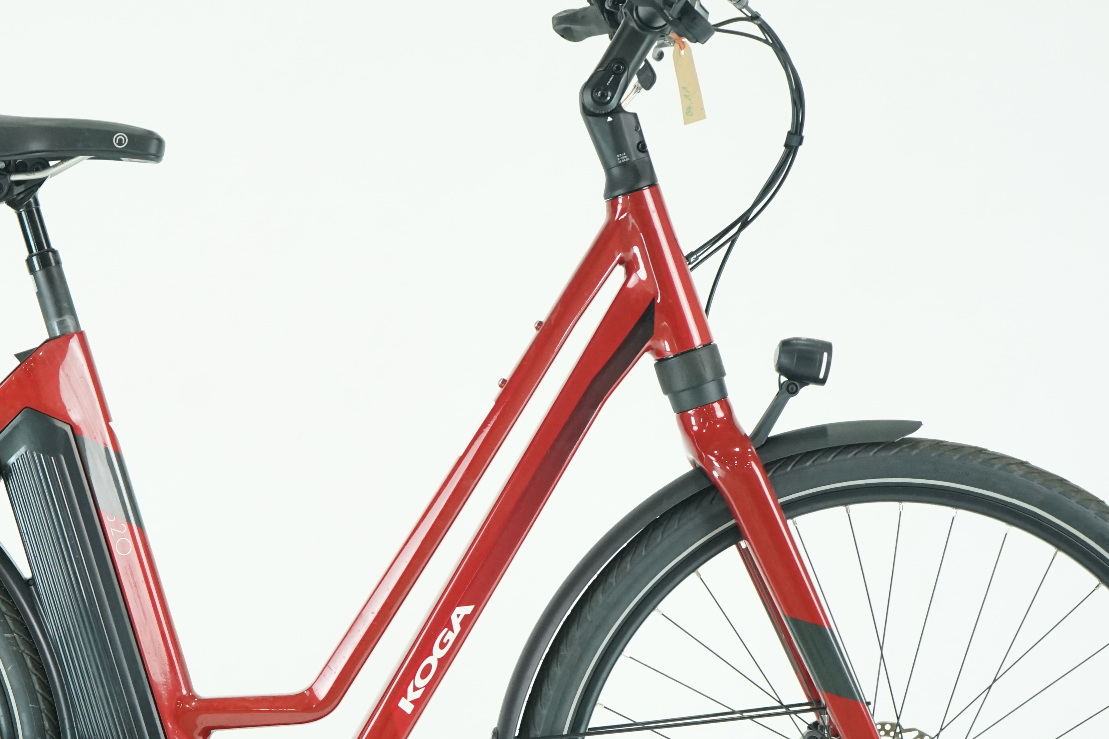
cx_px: 283
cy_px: 560
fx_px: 3450
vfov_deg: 12.2
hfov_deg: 18.2
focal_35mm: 112
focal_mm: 62
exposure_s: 1/200
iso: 2500
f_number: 5.6
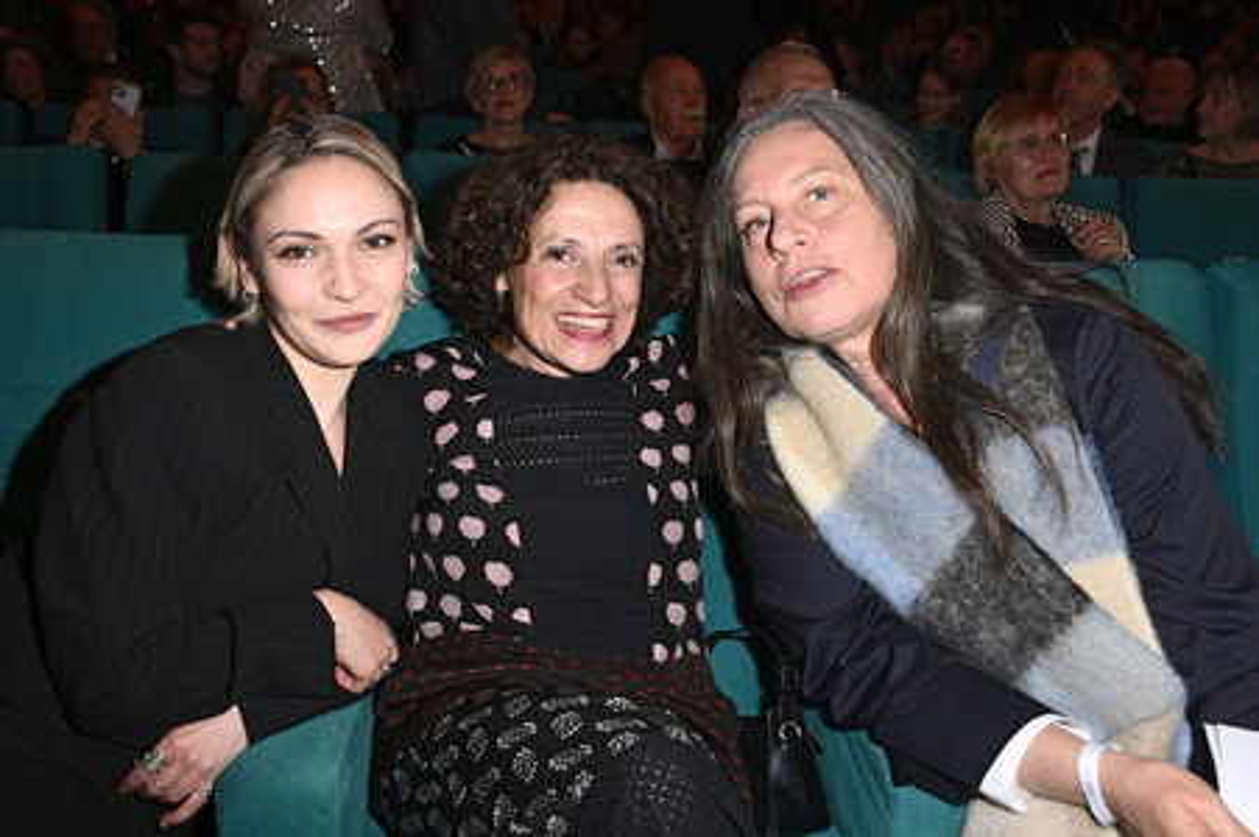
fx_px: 1118
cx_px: 630
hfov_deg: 58.8
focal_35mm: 32
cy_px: 418
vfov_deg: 41.1
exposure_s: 1/160
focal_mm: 32
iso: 2500
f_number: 5.6
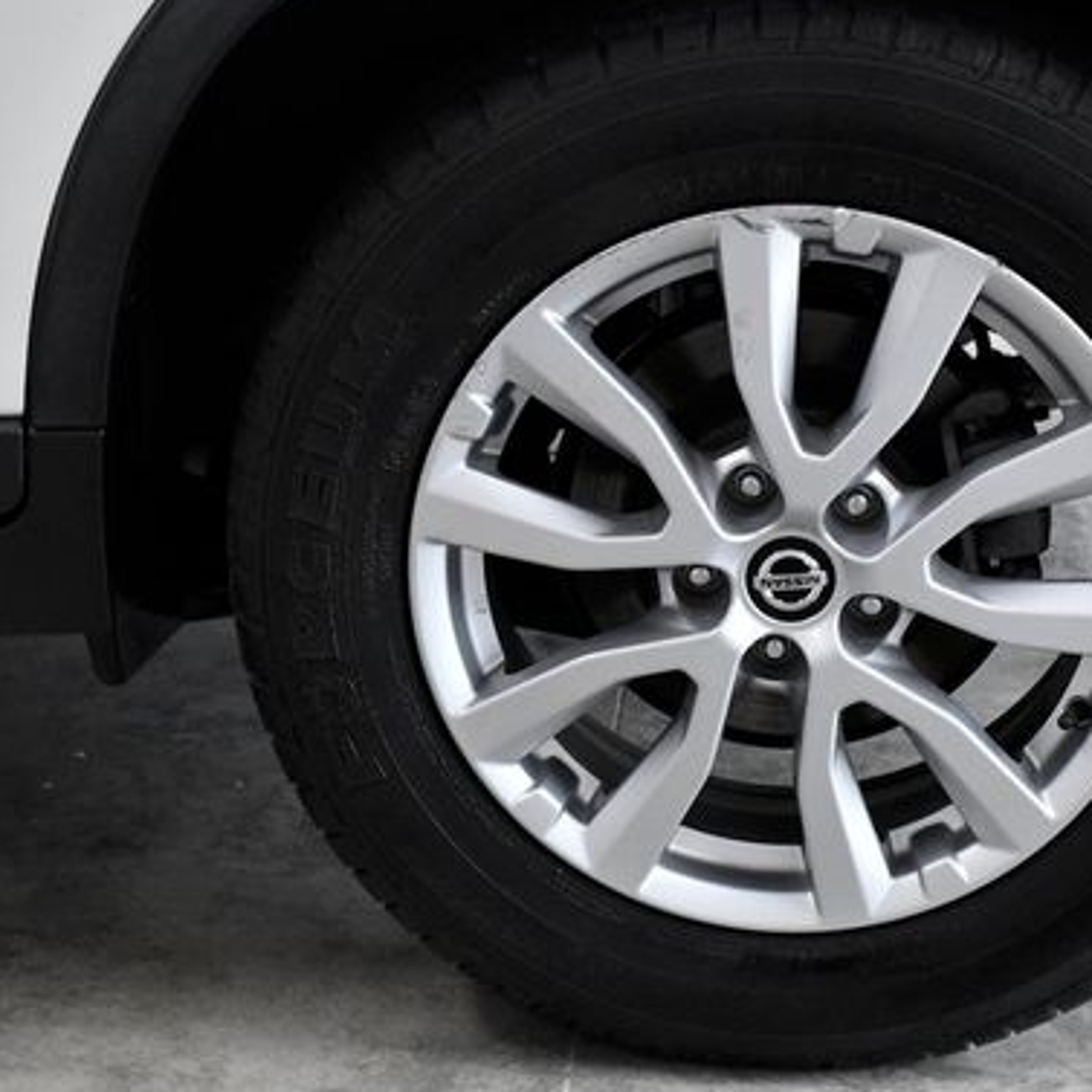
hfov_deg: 19.0
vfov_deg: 19.1
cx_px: 733
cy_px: 537
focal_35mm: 91
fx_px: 3248
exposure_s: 1/320
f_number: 9
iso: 2500
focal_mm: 42
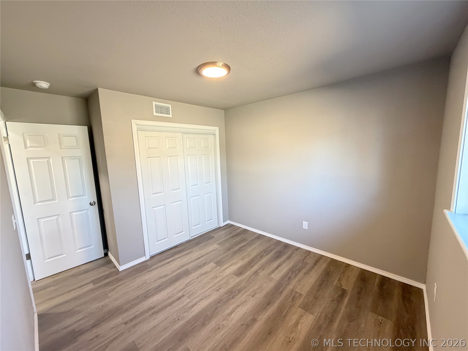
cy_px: 176
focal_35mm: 14
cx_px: 234
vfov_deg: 85.7
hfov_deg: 102.1
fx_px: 189
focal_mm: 2.22
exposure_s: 1/60
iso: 500
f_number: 2.2
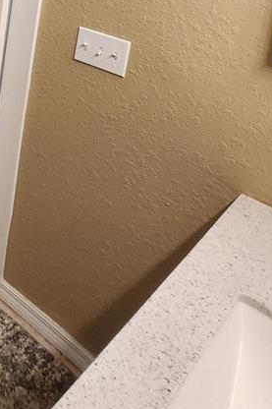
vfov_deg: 41.0
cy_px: -29
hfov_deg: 26.1
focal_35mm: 39
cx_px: -126
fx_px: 442
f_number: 2.2
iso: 250
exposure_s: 1/60
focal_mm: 1.74
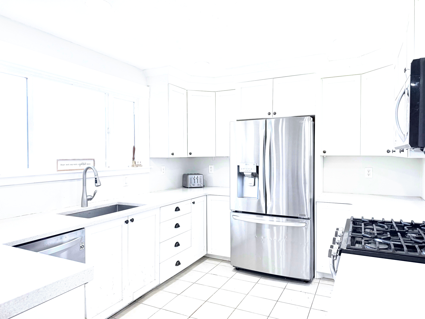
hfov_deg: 71.6
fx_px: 295
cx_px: 212
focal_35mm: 24
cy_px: 160
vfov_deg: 56.8
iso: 200
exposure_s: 1/234
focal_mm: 6.76
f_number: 1.78
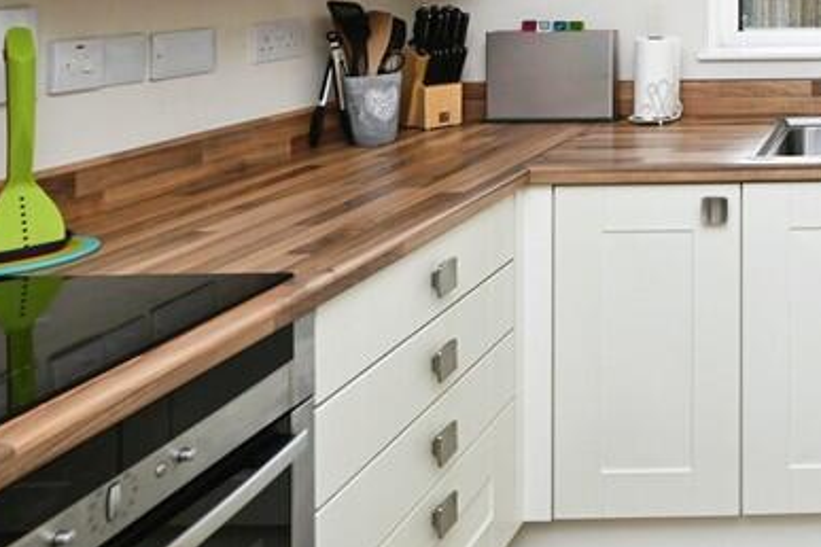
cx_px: 921
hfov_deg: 40.8
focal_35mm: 37
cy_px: -27
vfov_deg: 32.4
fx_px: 844
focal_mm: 14
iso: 100
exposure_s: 1/125
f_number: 5.6
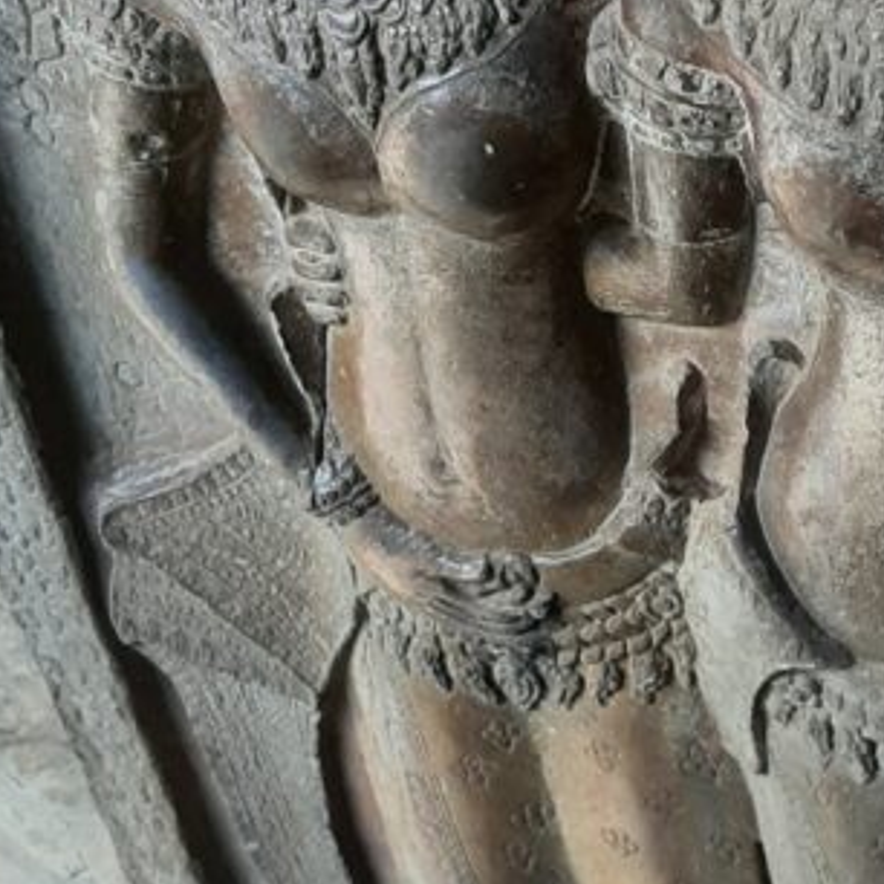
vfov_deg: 22.5
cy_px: 430
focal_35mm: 77
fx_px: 2225
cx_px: 714
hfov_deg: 22.2
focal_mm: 3.93
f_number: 1.7
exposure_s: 1/348
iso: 40
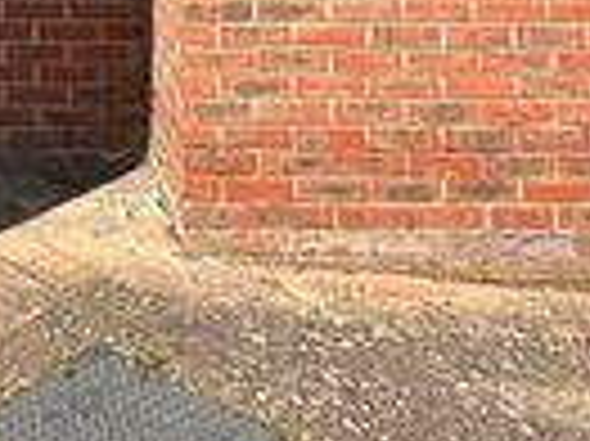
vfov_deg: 15.6
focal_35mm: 75
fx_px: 1277
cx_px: -59
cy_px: -439
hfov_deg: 24.3
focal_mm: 2.22
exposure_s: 1/1195
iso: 40
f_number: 2.2
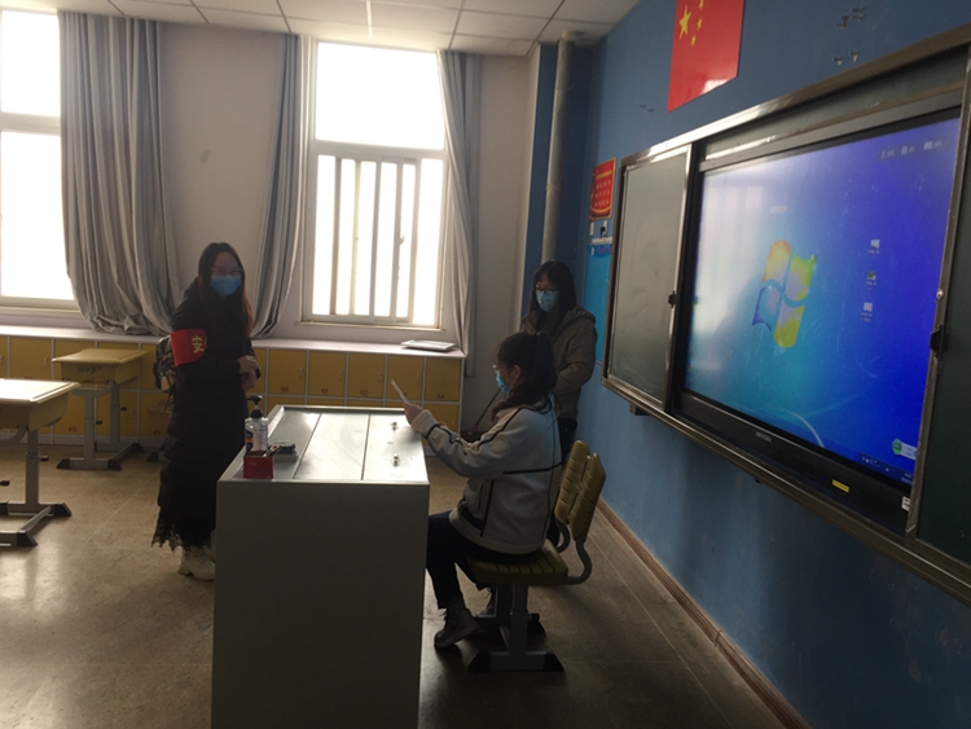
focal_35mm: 29
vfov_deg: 48.3
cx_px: 486
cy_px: 364
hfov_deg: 61.6
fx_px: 814
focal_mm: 4.15
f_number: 2.2
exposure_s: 1/50
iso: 32
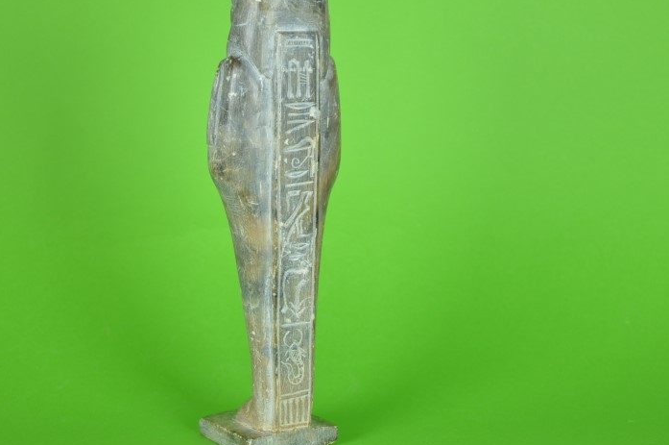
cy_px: 206
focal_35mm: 62
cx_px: 259
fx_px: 1151
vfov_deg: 21.9
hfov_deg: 32.3
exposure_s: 1/160
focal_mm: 32
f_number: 6.3
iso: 100
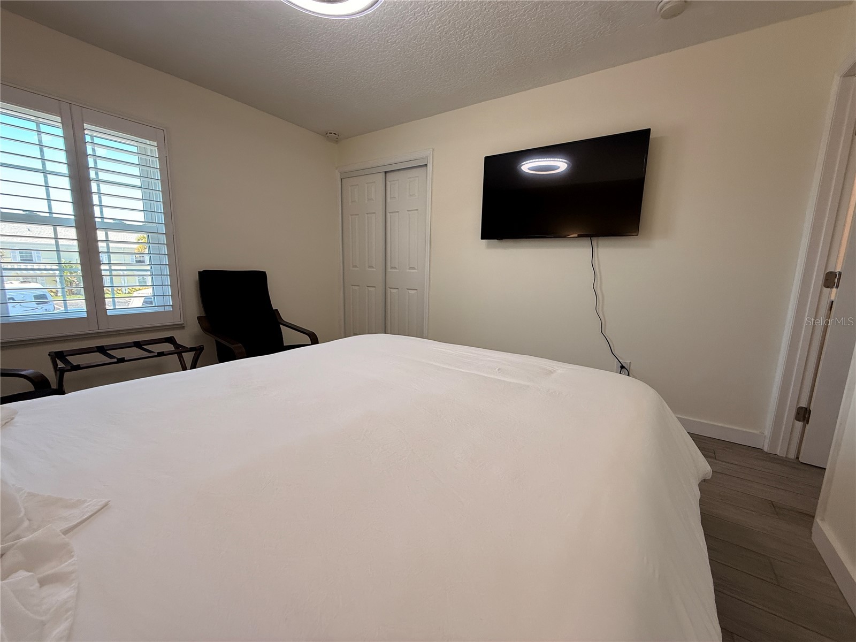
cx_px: 428
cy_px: 321
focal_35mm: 14
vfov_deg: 85.7
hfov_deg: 102.1
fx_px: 346
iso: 160
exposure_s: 1/120
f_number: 2.2
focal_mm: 2.22
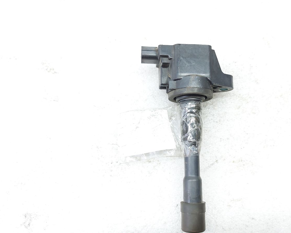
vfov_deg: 49.9
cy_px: 131
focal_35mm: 29
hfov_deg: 60.2
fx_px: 250
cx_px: 165
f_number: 1.8
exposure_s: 1/50
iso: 160
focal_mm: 5.23
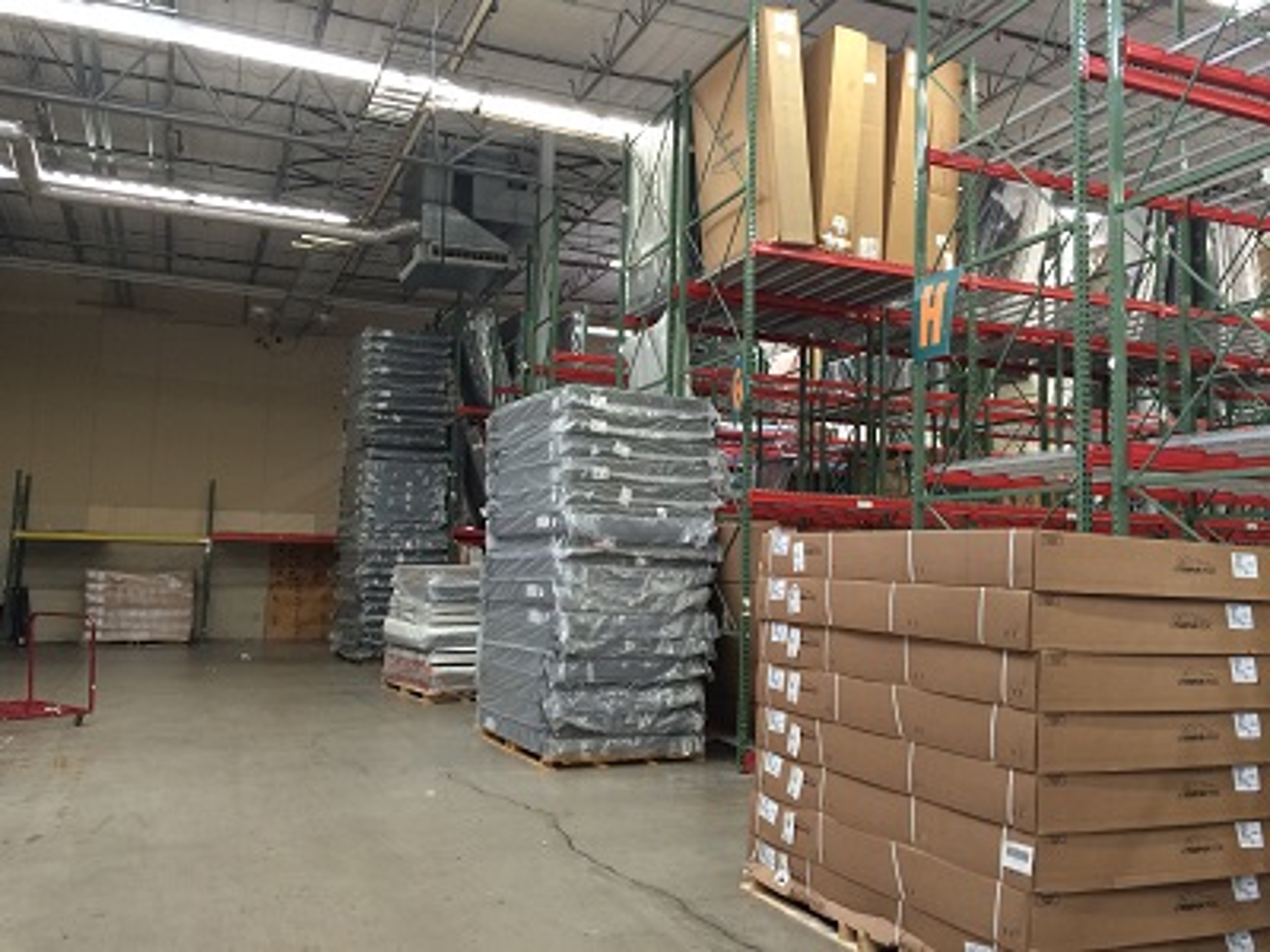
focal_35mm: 29
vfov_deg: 48.2
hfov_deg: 61.7
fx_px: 1064
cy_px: 476
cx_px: 635
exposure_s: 1/30
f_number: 2.2
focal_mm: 4.15
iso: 100
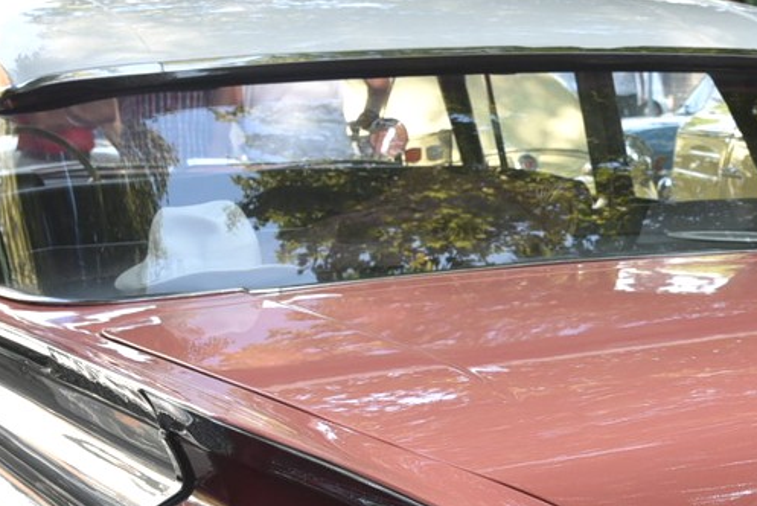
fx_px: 1999
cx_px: 632
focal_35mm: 95
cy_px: 488
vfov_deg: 14.2
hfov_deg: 21.1
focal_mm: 35
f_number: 6.3
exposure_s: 1/160
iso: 400
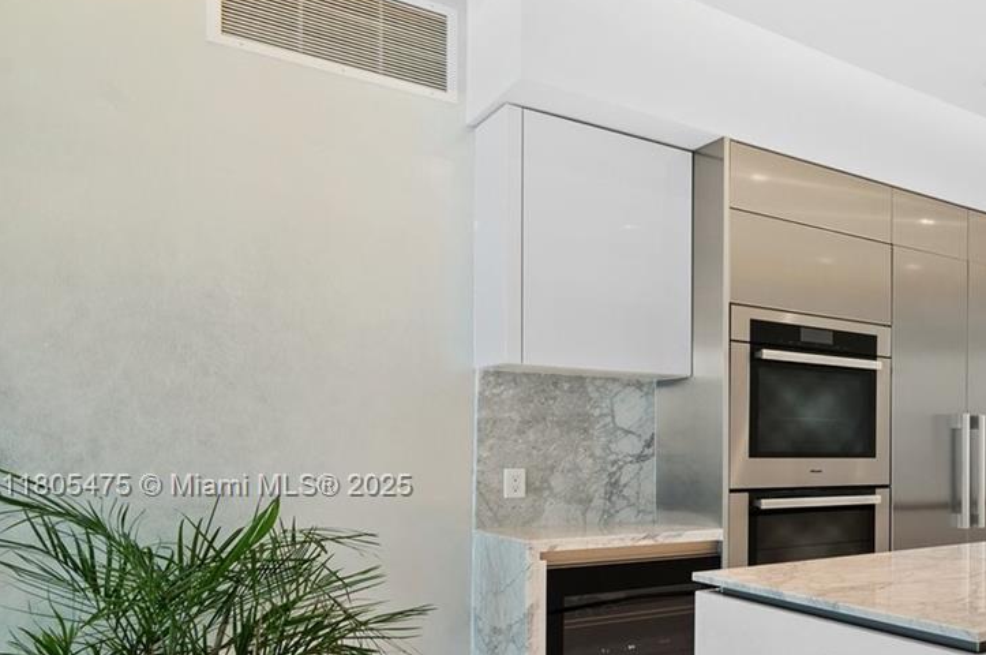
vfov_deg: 41.0
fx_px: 848
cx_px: 1066
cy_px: 488
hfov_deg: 46.1
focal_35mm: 31
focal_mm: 14
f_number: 8
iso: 200
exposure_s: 1/13
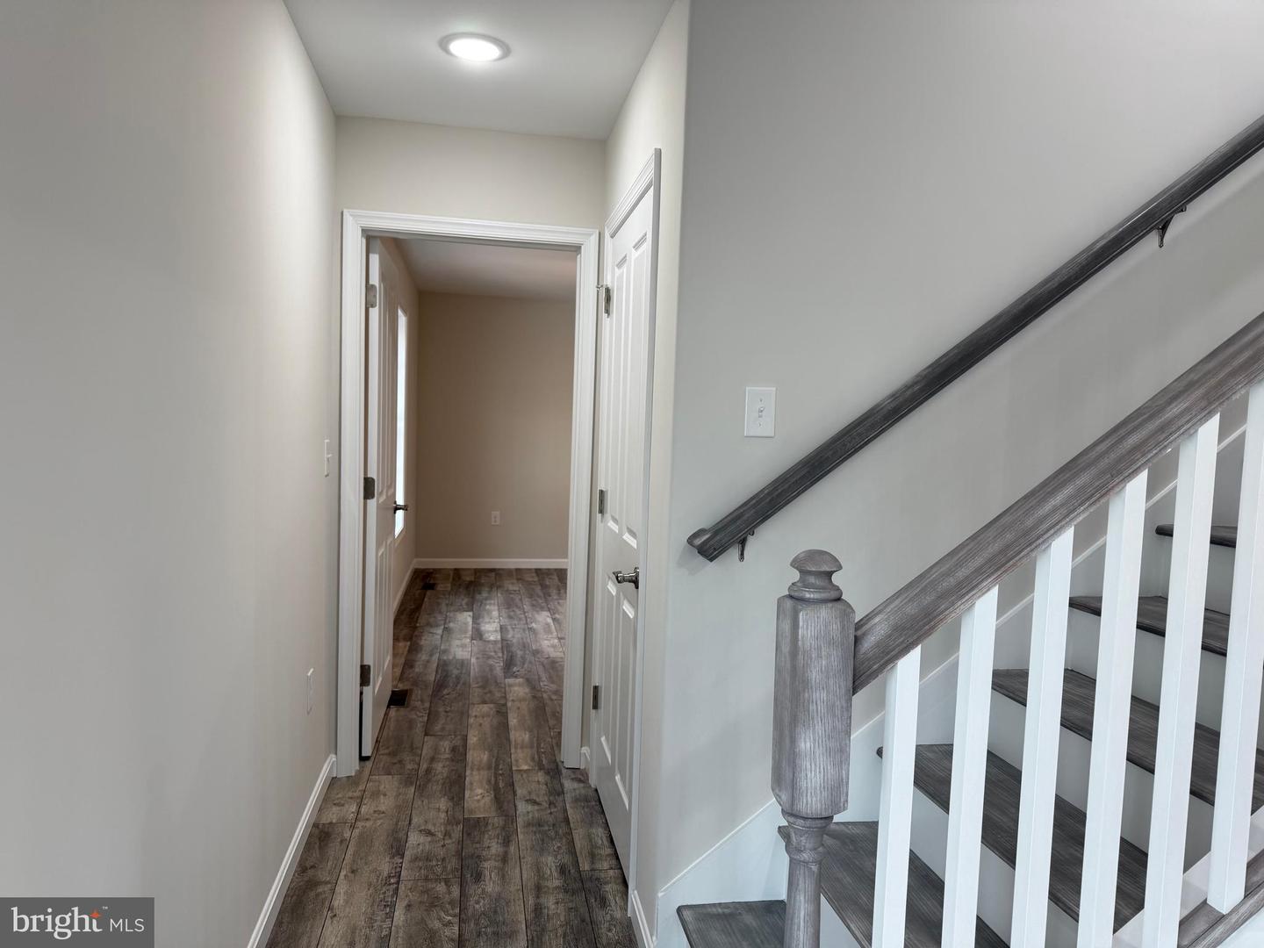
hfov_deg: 71.6
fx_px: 876
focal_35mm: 24
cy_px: 474
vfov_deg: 56.8
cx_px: 632
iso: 100
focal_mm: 6.76
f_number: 1.78
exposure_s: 1/120
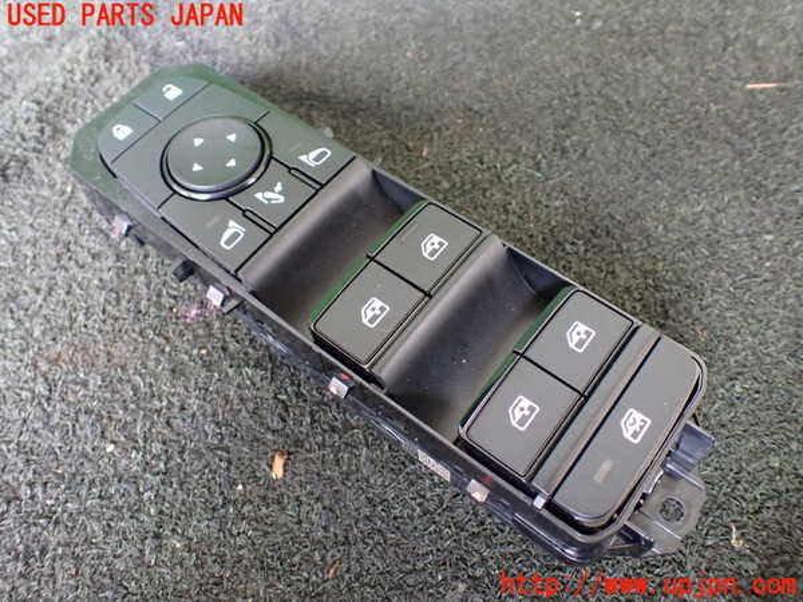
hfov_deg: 60.0
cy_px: 301
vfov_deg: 46.8
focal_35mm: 30
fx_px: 696
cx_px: 402
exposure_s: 1/30
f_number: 2.3
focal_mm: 5.4
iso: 800
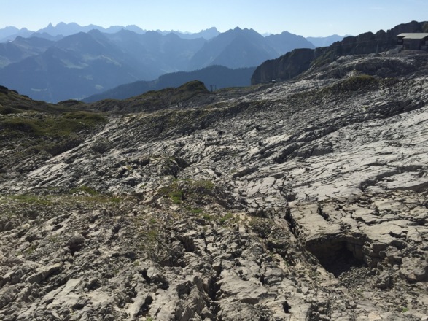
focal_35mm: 29
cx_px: 214
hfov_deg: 61.7
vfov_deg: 48.2
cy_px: 160
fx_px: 358
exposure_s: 1/2825
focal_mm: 4.15
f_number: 2.2
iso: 32
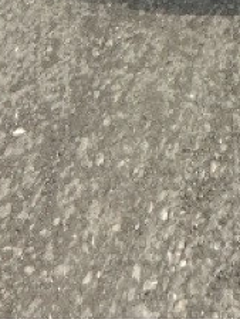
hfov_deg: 16.4
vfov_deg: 11.7
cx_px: 349
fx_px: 767
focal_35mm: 83
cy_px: -625
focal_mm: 2.22
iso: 50
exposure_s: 1/2257
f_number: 2.2
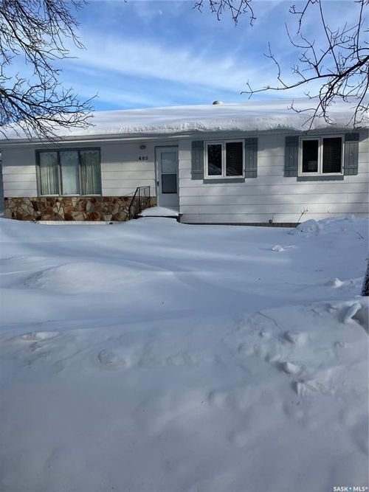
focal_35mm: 28
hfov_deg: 49.7
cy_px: 246
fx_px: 398
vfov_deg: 63.5
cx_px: 184
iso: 32
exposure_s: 1/2024
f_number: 1.8
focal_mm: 3.99
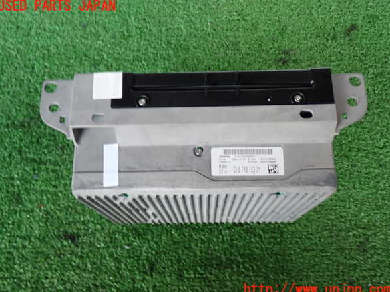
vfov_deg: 38.7
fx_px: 417
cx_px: 194
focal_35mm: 37
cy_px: 148
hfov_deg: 50.1
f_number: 2.5
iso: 250
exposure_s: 1/40
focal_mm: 6.37
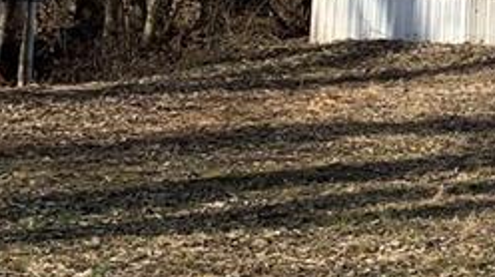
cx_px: 922
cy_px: -78
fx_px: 1534
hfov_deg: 15.4
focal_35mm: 117
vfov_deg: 10.1
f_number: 1.8
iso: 25
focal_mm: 4.25
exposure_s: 1/1748
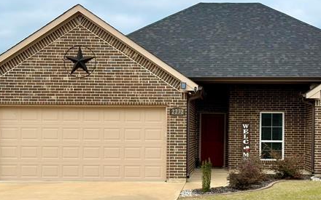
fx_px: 647
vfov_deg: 17.6
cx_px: 204
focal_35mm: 74
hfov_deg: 27.7
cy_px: 131
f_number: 1.78
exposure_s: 1/4237
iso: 64
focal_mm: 6.76
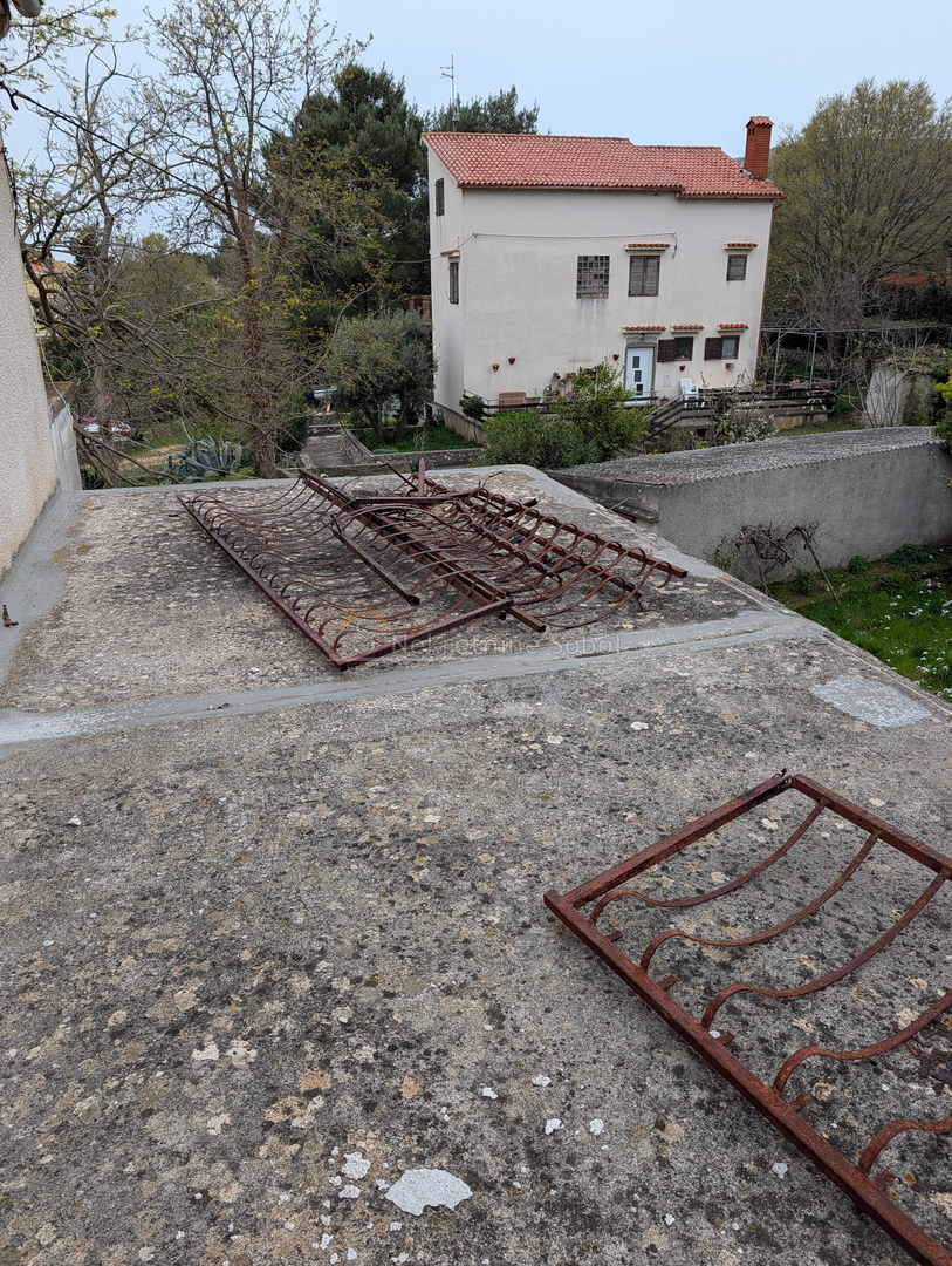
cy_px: 633
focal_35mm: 24
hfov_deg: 56.9
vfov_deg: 71.5
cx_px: 476
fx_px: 878
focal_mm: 6.9
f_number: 1.68
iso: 27
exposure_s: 1/407
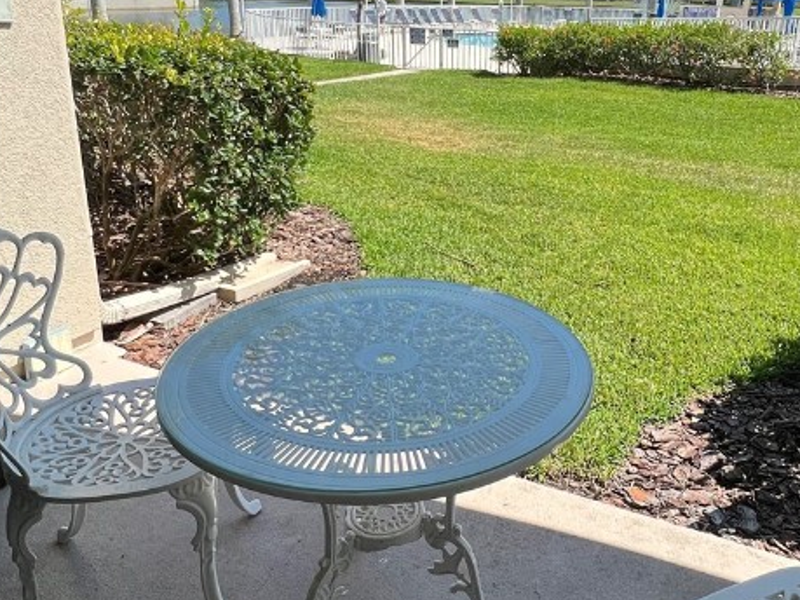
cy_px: 204
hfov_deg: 60.7
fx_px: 670
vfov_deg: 47.5
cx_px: 507
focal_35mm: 29
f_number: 1.8
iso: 32
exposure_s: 1/1233
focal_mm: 1.57
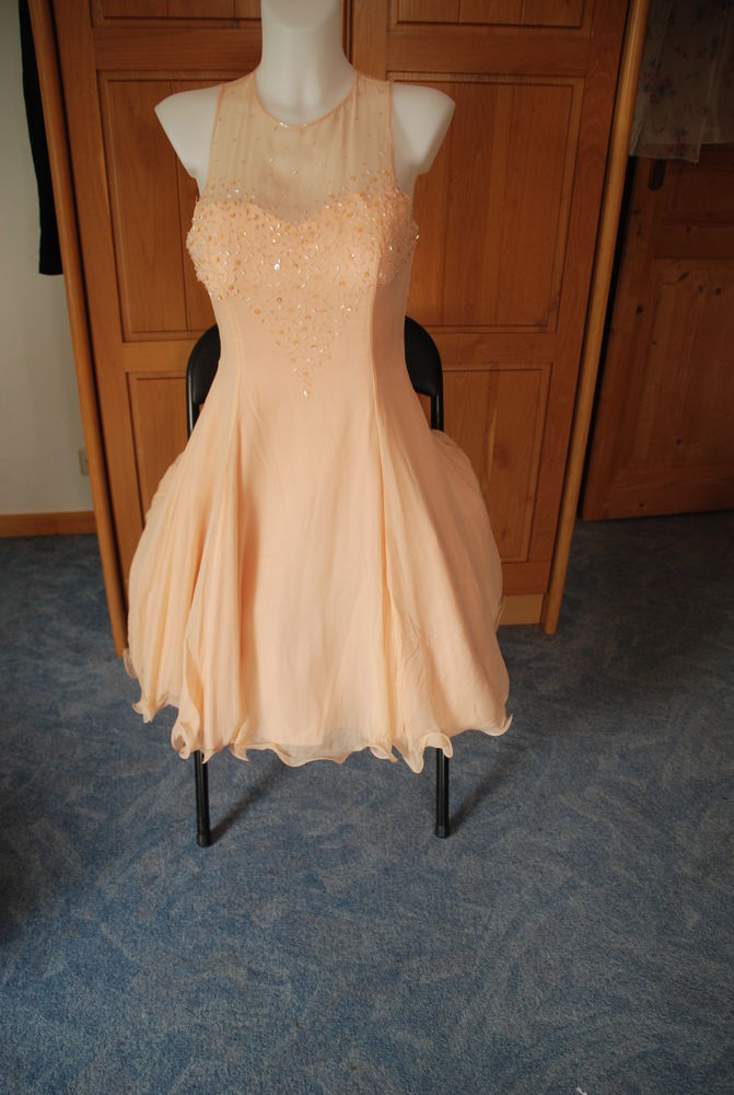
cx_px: 367
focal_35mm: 30
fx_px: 913
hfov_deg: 43.8
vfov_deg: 61.8
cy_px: 548
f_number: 3.5
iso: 280
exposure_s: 1/125
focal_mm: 20
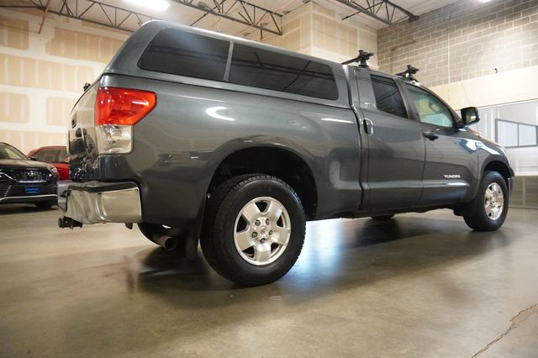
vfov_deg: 53.1
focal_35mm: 24
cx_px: 269
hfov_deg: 73.8
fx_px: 358
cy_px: 179
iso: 5000
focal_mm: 16
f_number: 3.5
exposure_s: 1/160
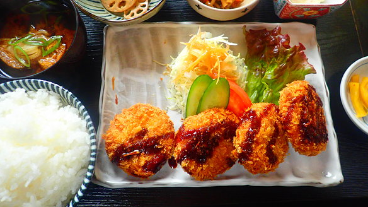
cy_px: 68
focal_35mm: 28
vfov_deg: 40.9
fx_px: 273
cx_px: 188
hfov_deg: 67.9
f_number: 2
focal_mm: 4.5
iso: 400
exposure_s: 1/30
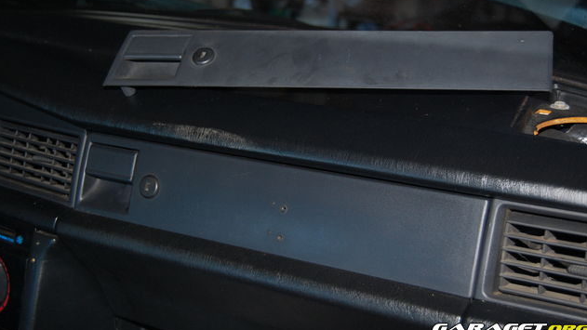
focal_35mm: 51
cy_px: 139
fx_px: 794
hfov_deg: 40.6
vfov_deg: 23.5
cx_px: 294
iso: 400
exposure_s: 1/60
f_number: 4.5
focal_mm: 32
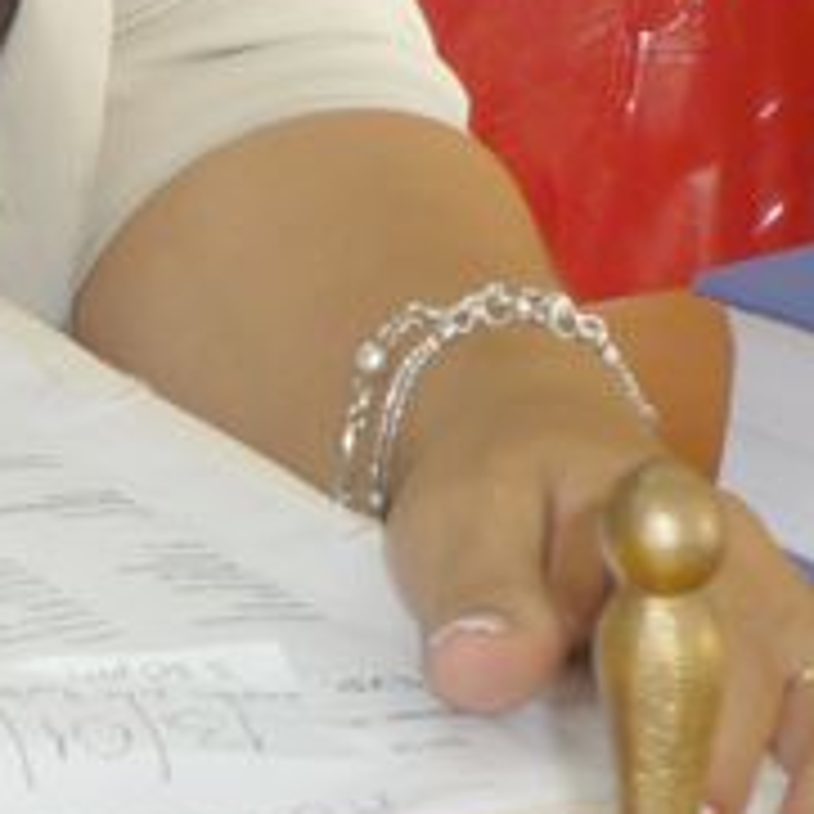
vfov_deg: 10.4
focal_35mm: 161
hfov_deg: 10.4
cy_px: -463
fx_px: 4283
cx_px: -531
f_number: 2.8
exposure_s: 1/30
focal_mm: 5.5
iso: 100
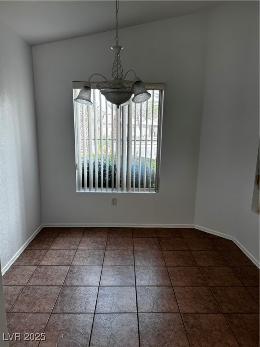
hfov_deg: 56.8
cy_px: 174
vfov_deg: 71.6
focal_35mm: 24
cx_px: 130
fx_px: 240
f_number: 1.78
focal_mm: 6.76
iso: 80
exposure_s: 1/158
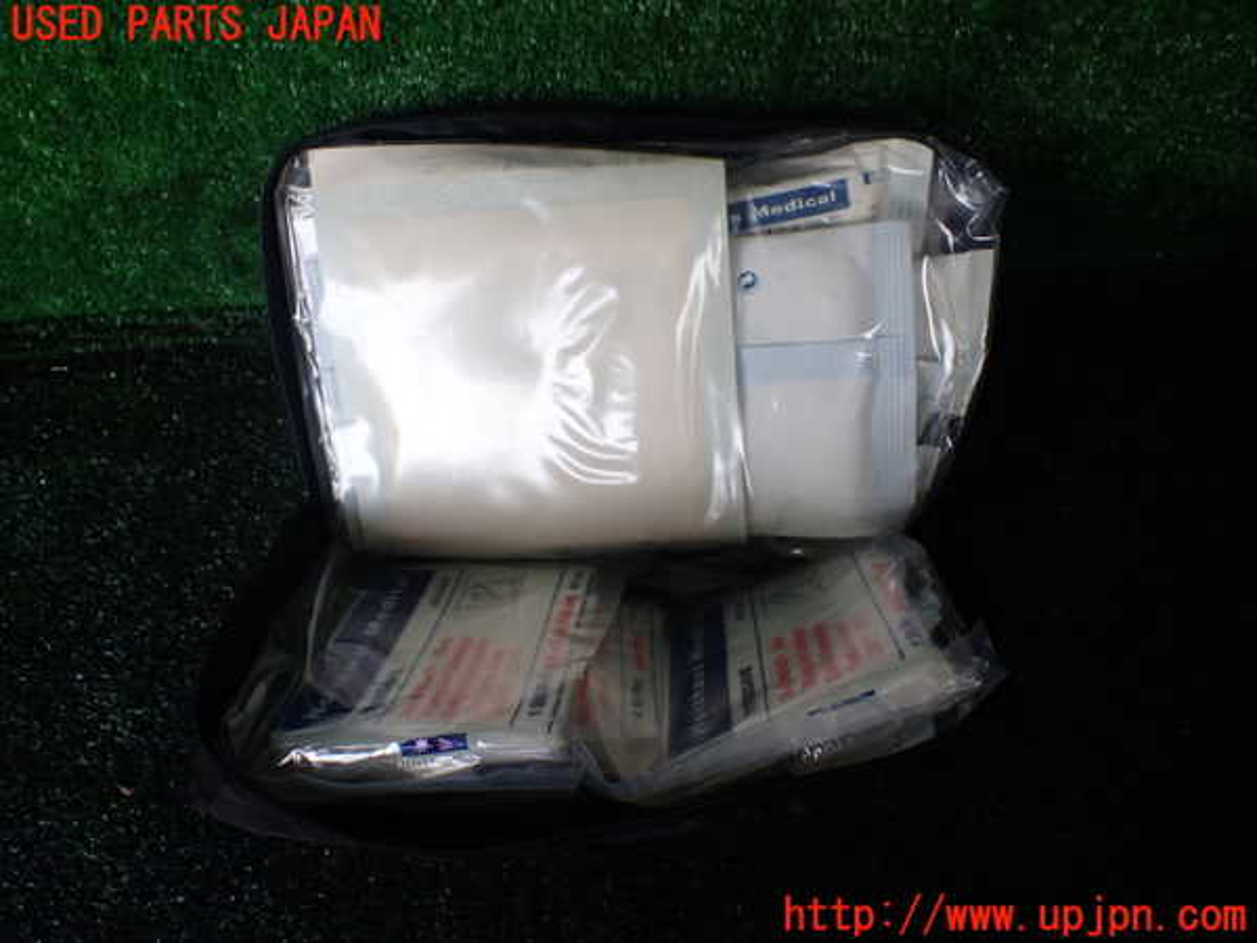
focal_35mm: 30
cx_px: 628
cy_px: 472
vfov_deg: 46.8
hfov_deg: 60.0
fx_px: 1089
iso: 200
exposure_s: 1/125
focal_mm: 5.4
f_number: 2.3
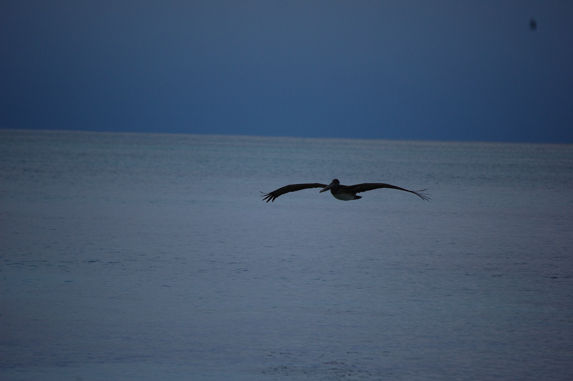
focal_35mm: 300
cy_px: 190
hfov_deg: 6.9
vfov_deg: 4.6
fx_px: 4770
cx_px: 286
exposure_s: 1/1000
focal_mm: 200
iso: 320
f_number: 5.6
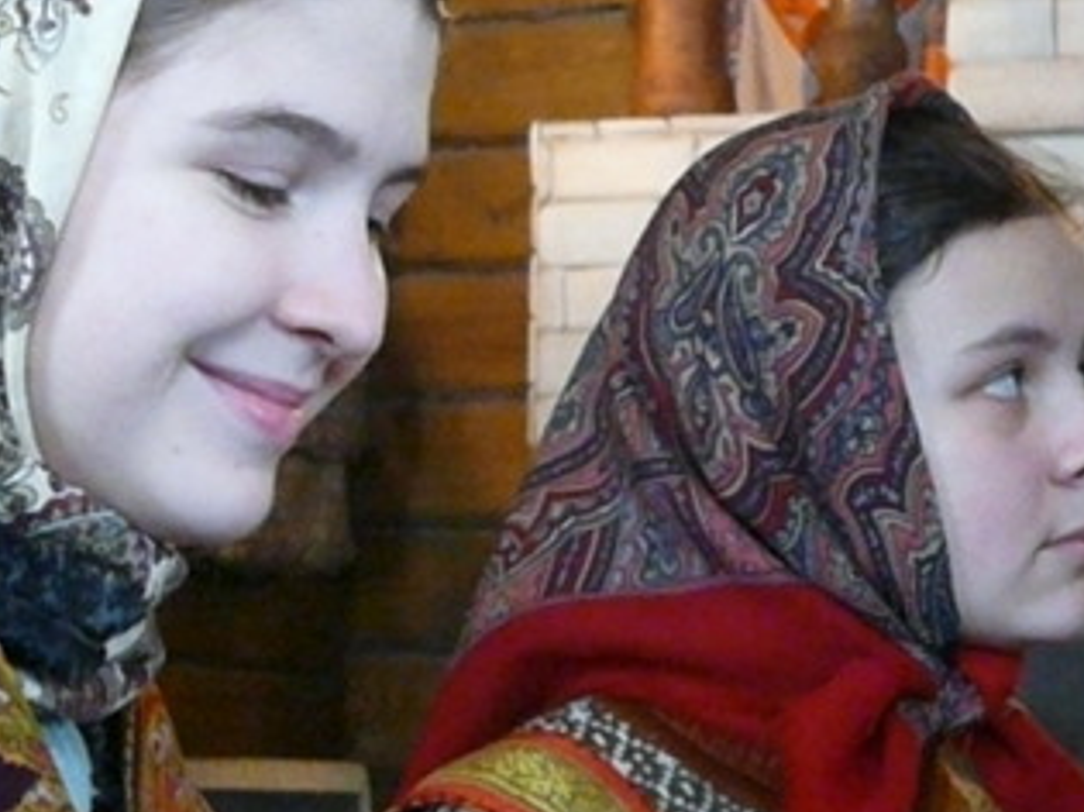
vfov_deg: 11.4
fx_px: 4069
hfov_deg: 15.1
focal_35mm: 130
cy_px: 244
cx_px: 234
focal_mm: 10.5
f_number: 3.2
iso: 2000
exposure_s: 1/50
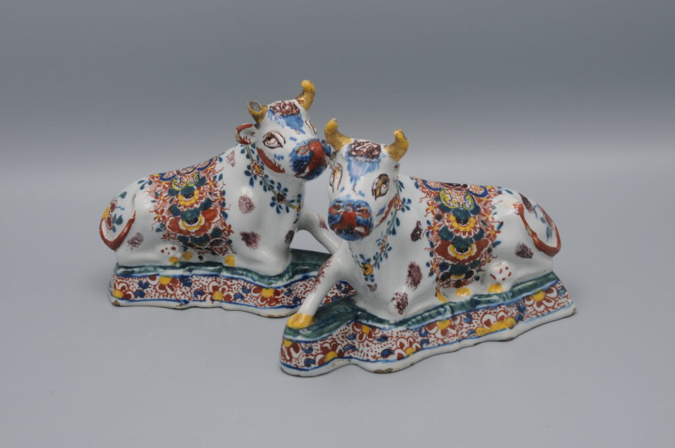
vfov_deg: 15.7
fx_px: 1629
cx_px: 338
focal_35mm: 87
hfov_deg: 23.4
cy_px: 224
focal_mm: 58
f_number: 16
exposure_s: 1/6
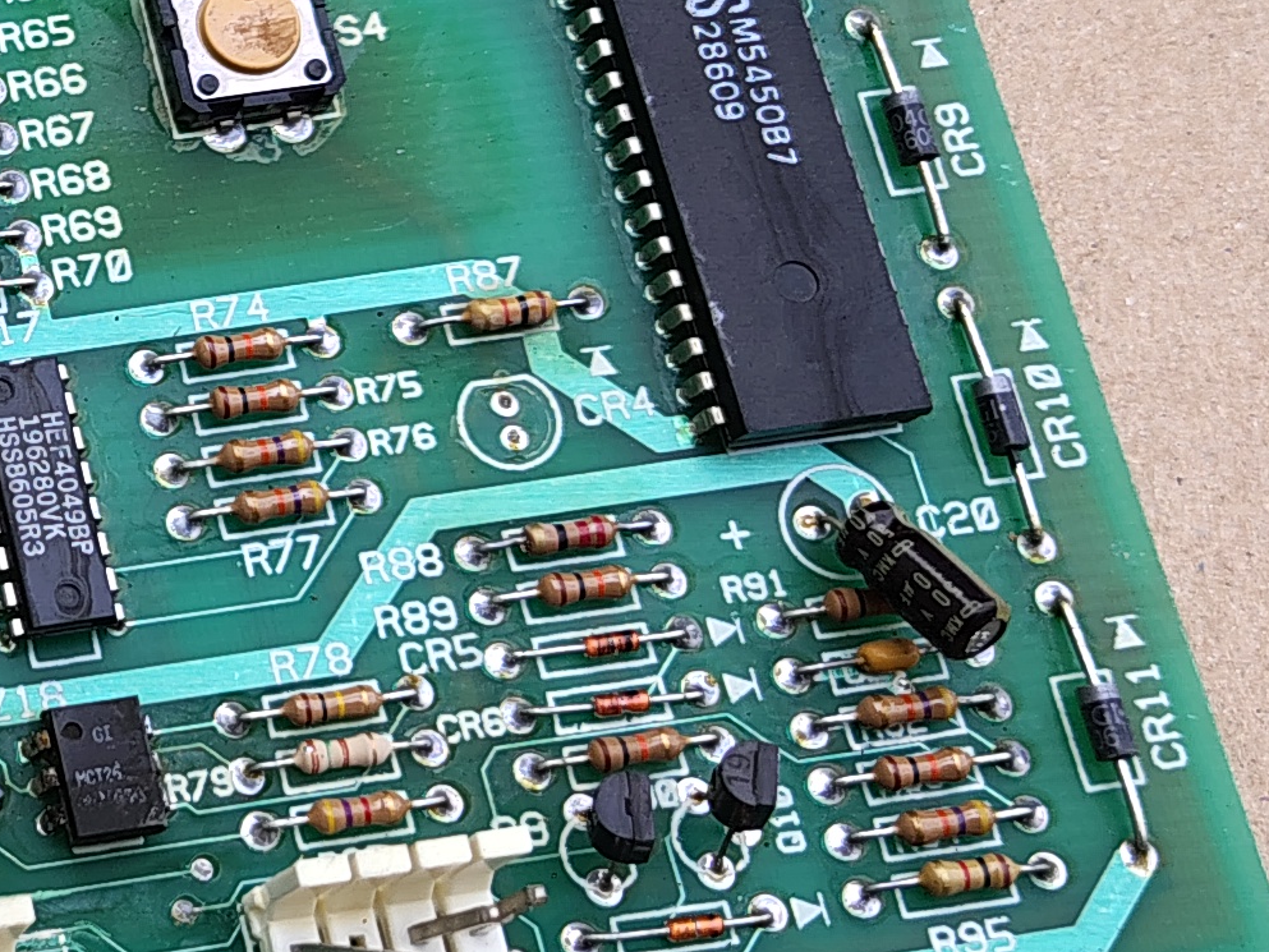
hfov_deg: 17.5
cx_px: -727
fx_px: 3630
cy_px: 233
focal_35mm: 99
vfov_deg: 14.9
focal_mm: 5.56
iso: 100
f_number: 1.8
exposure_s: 1/621
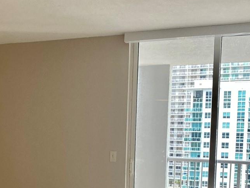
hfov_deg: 29.3
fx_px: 469
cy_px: 179
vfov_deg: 21.9
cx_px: 62
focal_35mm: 65
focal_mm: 4.25
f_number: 1.8
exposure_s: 1/120
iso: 64
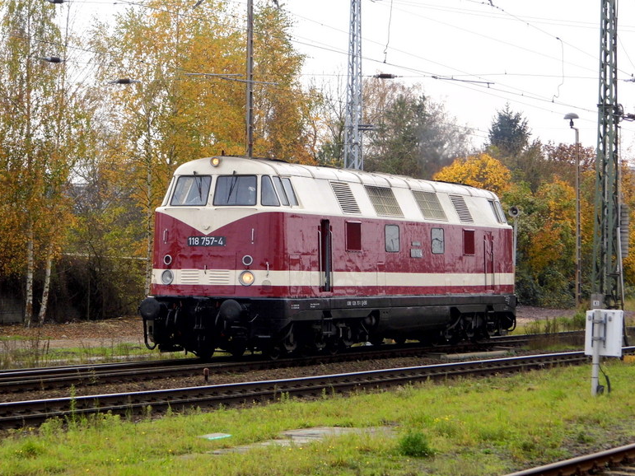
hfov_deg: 14.4
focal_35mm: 137
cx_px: 320
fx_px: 2513
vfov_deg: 10.8
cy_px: 240
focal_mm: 23.6
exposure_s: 1/139
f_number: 4.7
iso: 100
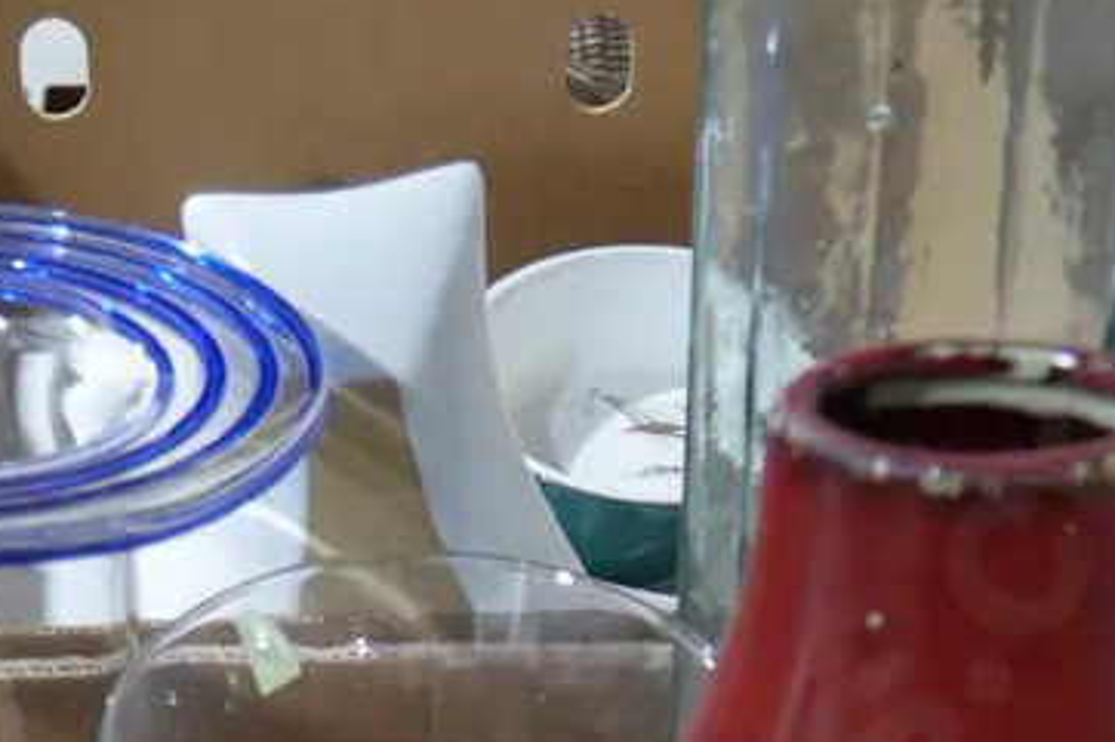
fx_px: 3281
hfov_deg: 19.3
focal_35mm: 106
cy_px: 1349
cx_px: 424
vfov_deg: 11.9
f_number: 4
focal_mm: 18
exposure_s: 1/60
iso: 1250
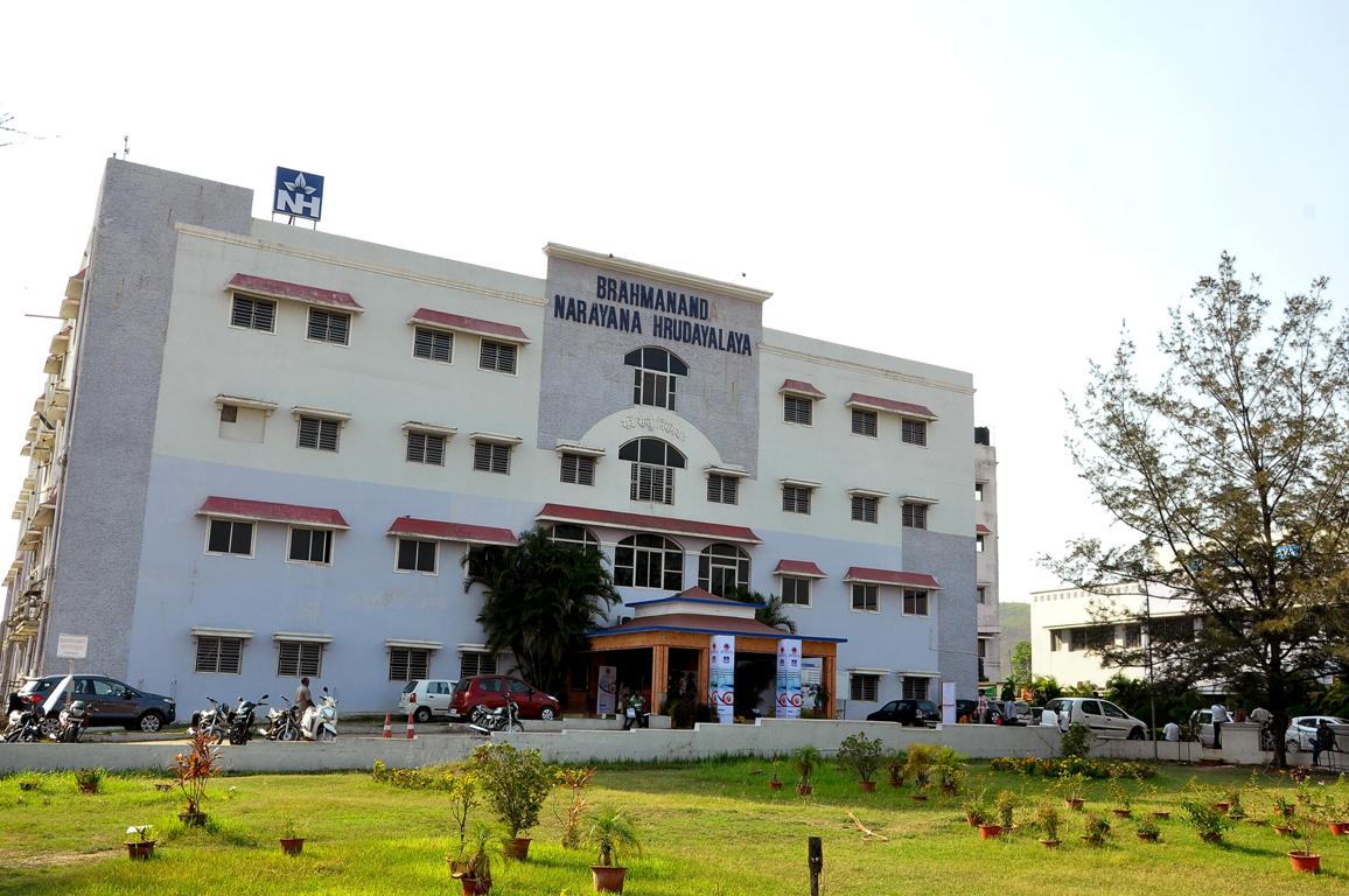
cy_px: 448
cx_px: 674
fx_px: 1235
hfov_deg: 57.3
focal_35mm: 33
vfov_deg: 39.9
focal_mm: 22
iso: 400
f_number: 13
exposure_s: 1/125
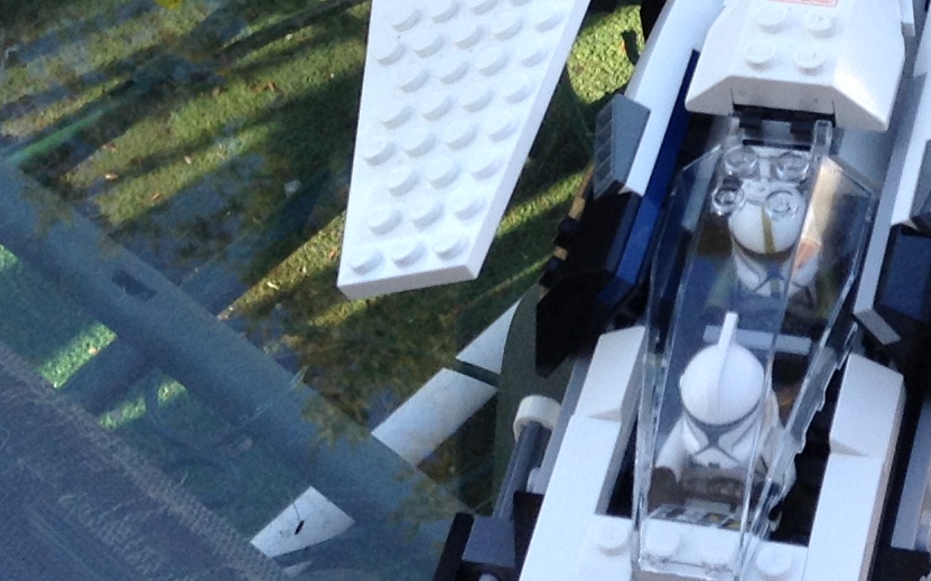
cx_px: 702
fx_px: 2765
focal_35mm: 109
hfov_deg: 19.0
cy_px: 22
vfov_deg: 11.9
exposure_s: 1/181
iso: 32
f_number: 2.4
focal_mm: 3.3
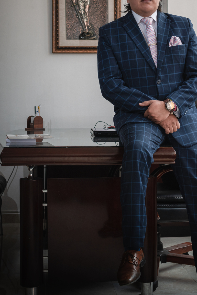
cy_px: 113
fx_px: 550
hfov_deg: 20.3
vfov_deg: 30.0
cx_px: 119
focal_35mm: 67
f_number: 4.5
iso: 100
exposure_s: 1/250
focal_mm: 30
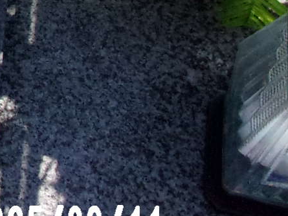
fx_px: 1072
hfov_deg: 13.0
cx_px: -317
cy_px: -138
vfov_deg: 10.9
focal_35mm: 129
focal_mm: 5.1
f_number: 10.8
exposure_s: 1/240
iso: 200
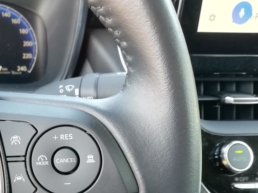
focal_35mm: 46
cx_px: 44
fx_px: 343
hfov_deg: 39.3
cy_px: 159
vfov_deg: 30.6
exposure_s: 1/30
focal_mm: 3.21
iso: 100
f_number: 2.2
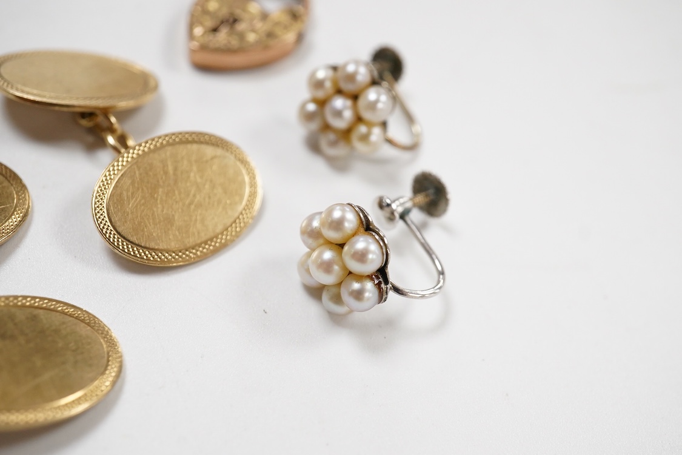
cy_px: 228
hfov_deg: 43.6
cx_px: 341
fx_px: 852
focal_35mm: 45
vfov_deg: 29.9
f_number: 10
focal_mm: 30
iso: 2500
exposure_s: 1/200
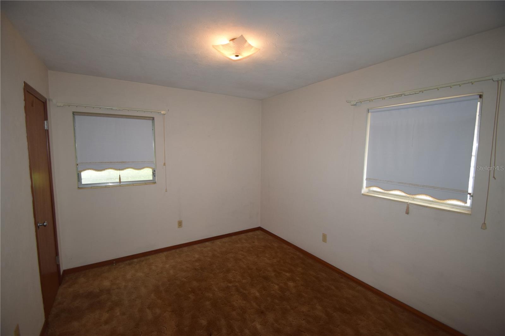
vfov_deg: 77.3
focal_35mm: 15
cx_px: 252
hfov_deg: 100.4
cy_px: 168
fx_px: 210
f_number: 3.5
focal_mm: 10
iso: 800
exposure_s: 1/60
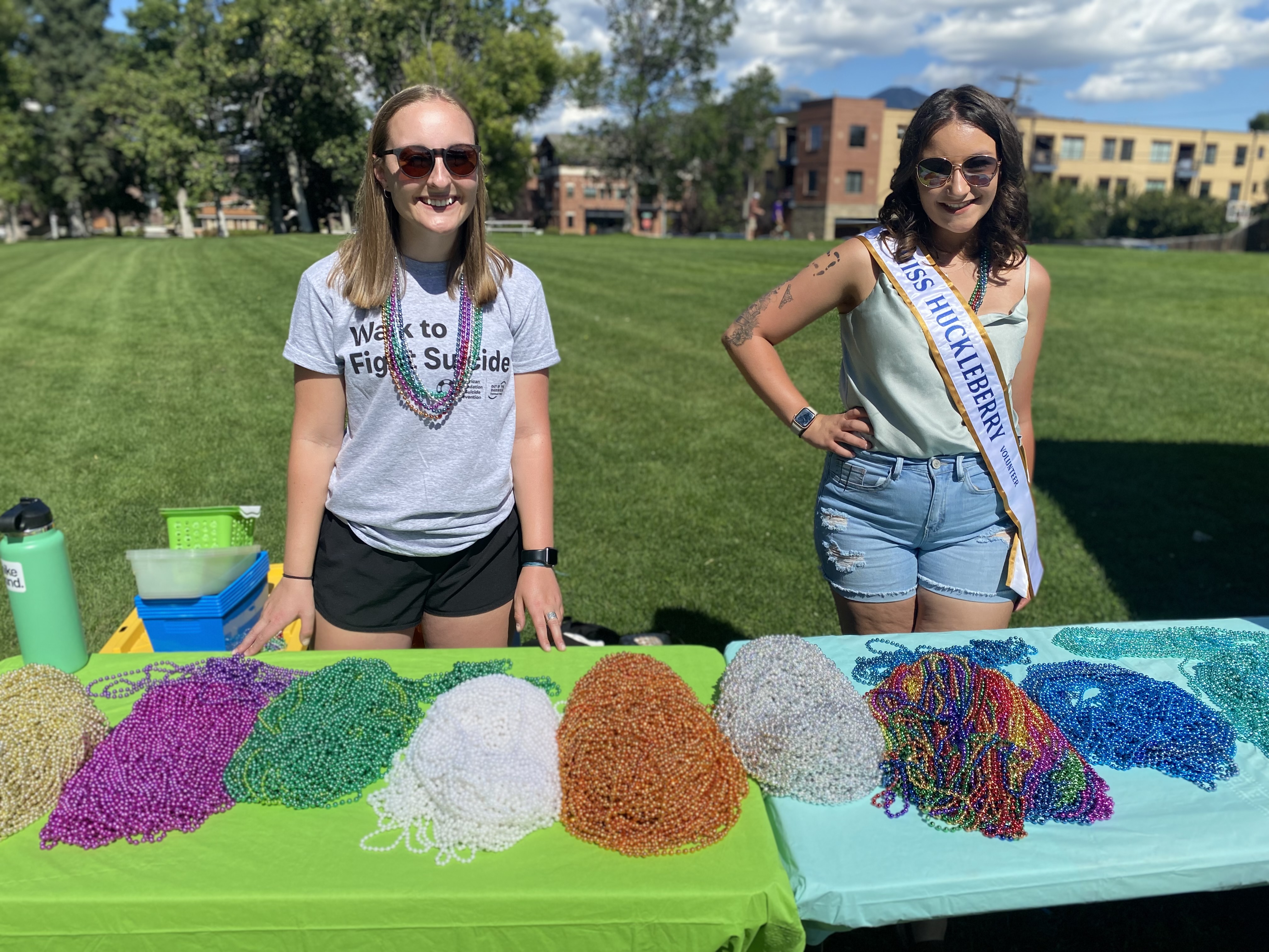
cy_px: 476
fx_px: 953
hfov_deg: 67.3
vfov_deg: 53.1
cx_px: 634
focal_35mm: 26
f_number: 1.8
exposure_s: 1/4115
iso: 32
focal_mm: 4.25
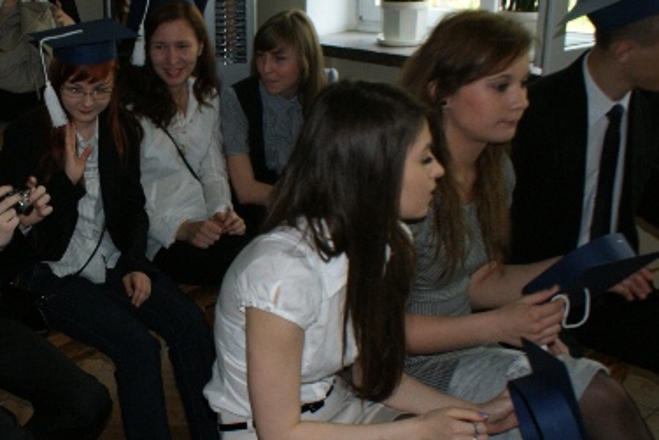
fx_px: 842
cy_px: 229
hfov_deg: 40.5
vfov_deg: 29.3
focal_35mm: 46
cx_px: 109
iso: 400
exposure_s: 1/60
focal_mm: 18
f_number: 5.6
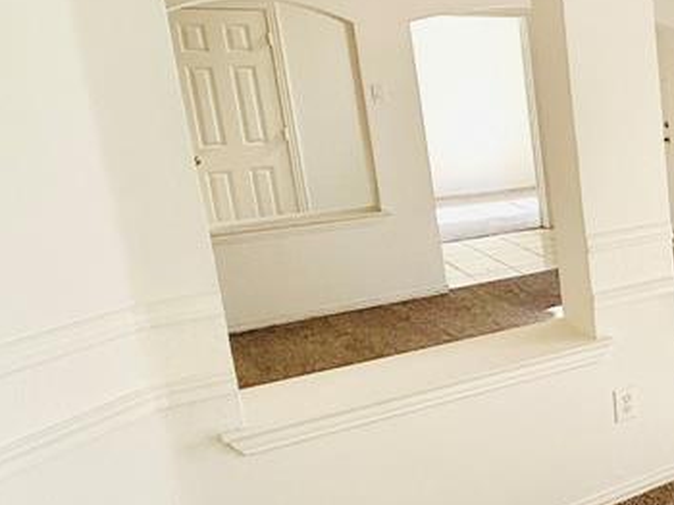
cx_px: 951
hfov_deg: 30.8
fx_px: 798
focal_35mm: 41
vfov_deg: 35.0
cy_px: 202
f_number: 2.2
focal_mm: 2.22
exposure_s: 1/458
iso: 64
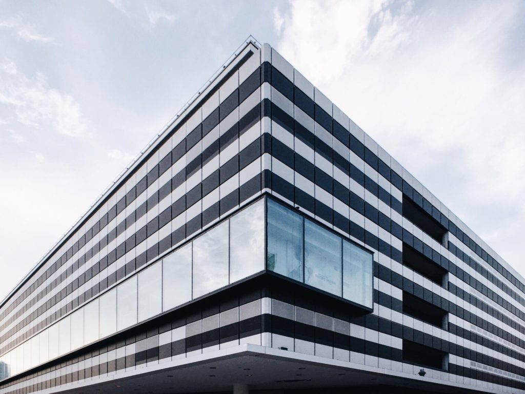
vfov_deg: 48.2
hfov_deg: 61.7
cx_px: 262
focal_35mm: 29
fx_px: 440
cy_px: 197
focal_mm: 4.15
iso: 25
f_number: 2.2
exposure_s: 1/243
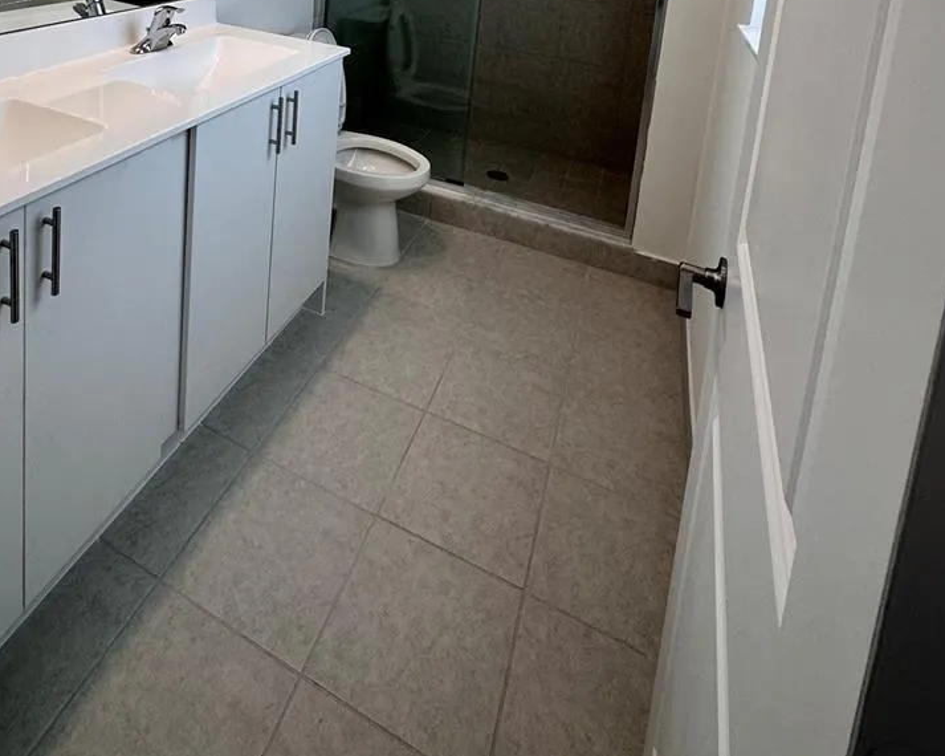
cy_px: -31
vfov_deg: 48.0
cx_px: 361
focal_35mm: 23
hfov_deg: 71.5
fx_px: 643
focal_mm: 2.22
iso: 100
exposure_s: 1/120
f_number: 2.2
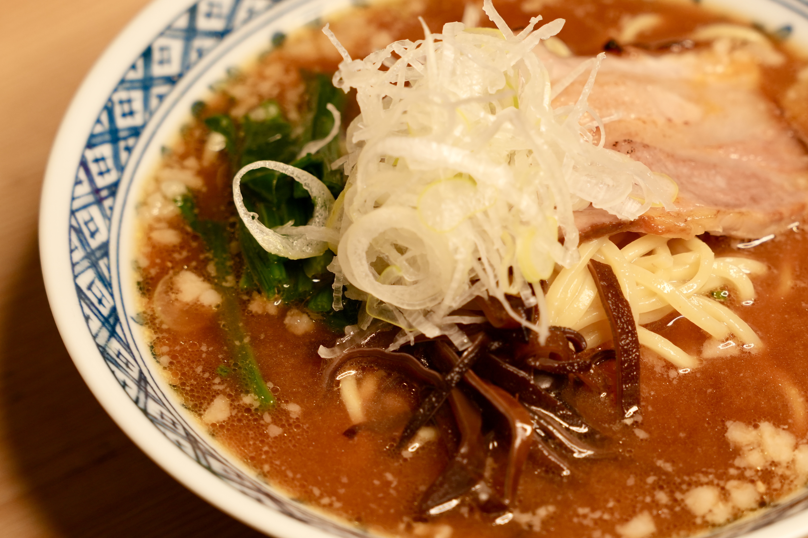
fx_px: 2626
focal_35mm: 117
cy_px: 238
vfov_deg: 11.7
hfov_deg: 17.4
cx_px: 542
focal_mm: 70
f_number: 4.5
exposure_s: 1/125
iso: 800
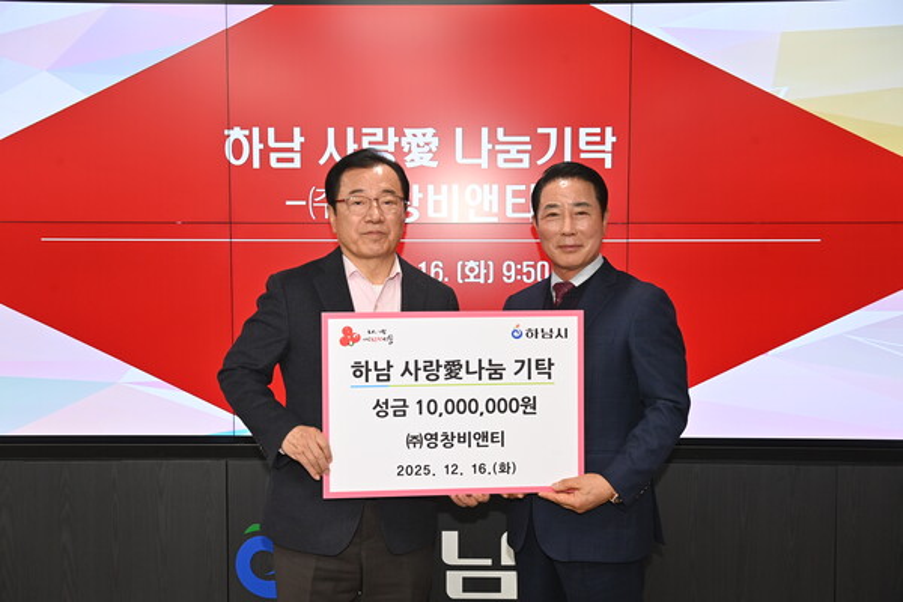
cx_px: 452
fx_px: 953
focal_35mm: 38
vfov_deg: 35.1
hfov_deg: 50.7
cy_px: 301
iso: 800
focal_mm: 38
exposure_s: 1/80
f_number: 5.6
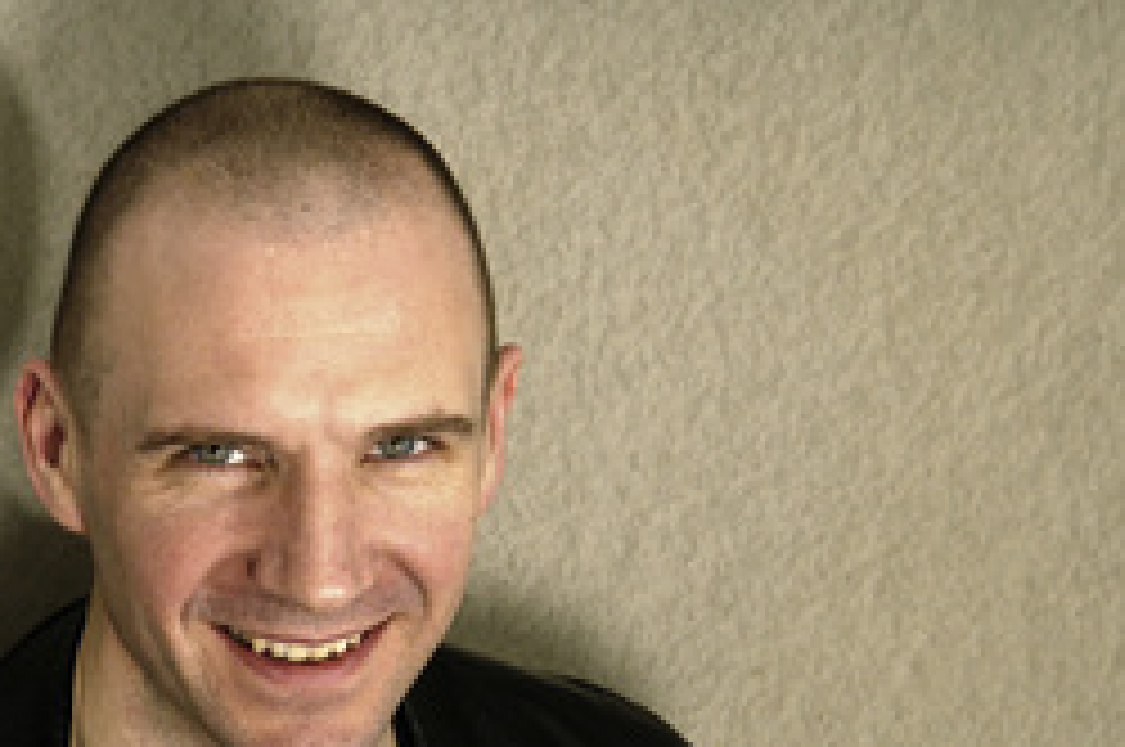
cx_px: 302
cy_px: 549
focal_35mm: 187
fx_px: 5836
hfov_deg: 11.0
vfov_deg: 7.3
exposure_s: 1/200
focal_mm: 78
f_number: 13
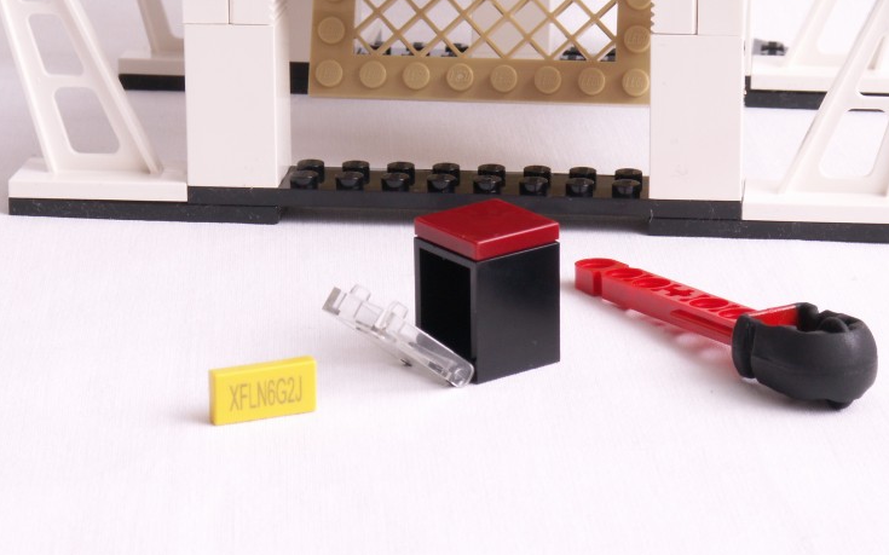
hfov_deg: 15.5
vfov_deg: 9.7
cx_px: 477
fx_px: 3270
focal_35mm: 135
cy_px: 247
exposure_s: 1/1.25
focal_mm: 19.12
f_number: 8
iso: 50
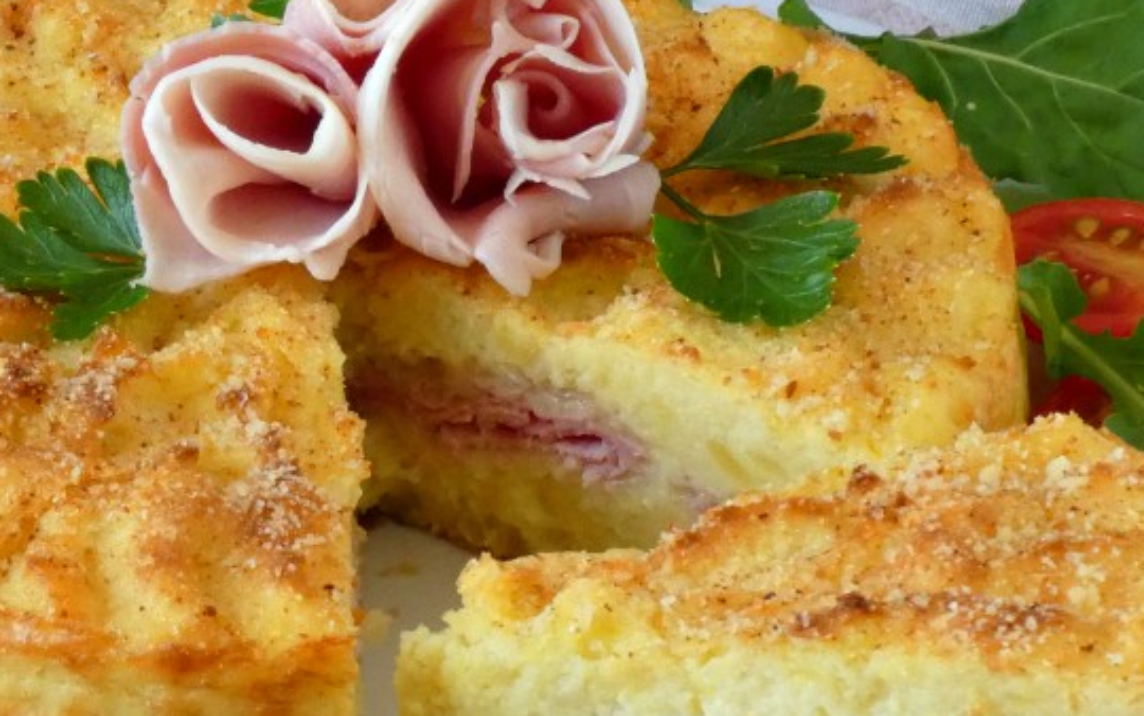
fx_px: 8078
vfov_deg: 5.1
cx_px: 239
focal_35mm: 259
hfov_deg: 8.1
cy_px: 523
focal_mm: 19.7
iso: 400
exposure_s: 1/80
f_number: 6.3
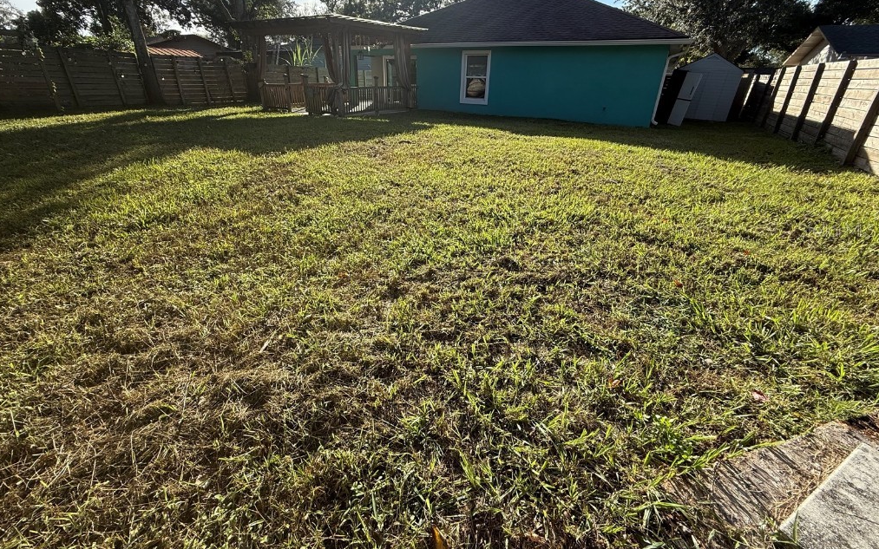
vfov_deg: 74.2
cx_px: 436
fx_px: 359
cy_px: 230
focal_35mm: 15
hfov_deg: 101.5
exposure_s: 1/820
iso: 50
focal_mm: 2.22
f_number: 2.2
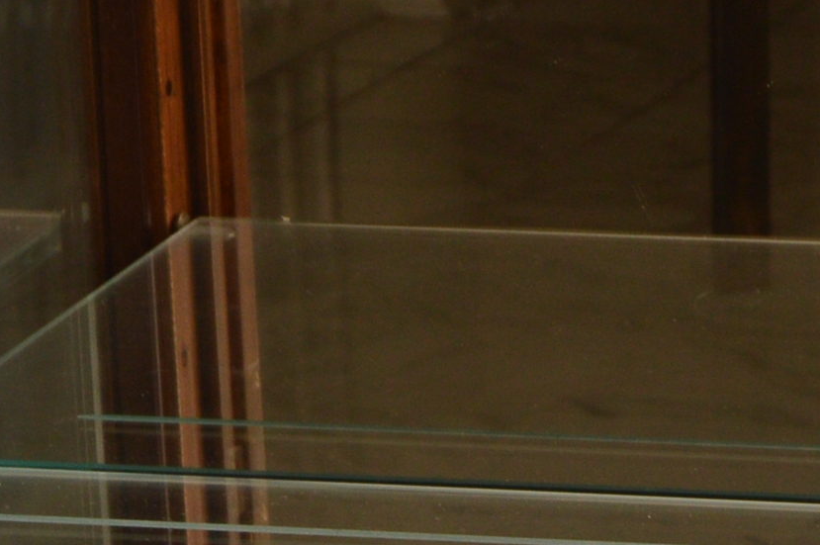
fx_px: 6502
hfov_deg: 7.2
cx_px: 995
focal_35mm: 286
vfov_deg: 4.7
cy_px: 1182
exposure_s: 1/160
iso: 200
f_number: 9
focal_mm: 35
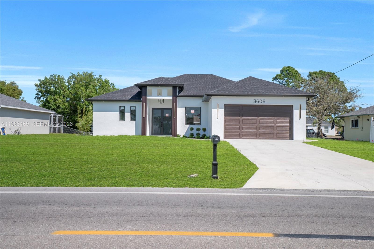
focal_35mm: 30
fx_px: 312
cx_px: 187
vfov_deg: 43.6
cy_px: 124
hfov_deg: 61.9
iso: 100
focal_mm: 20
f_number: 8
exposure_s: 1/400
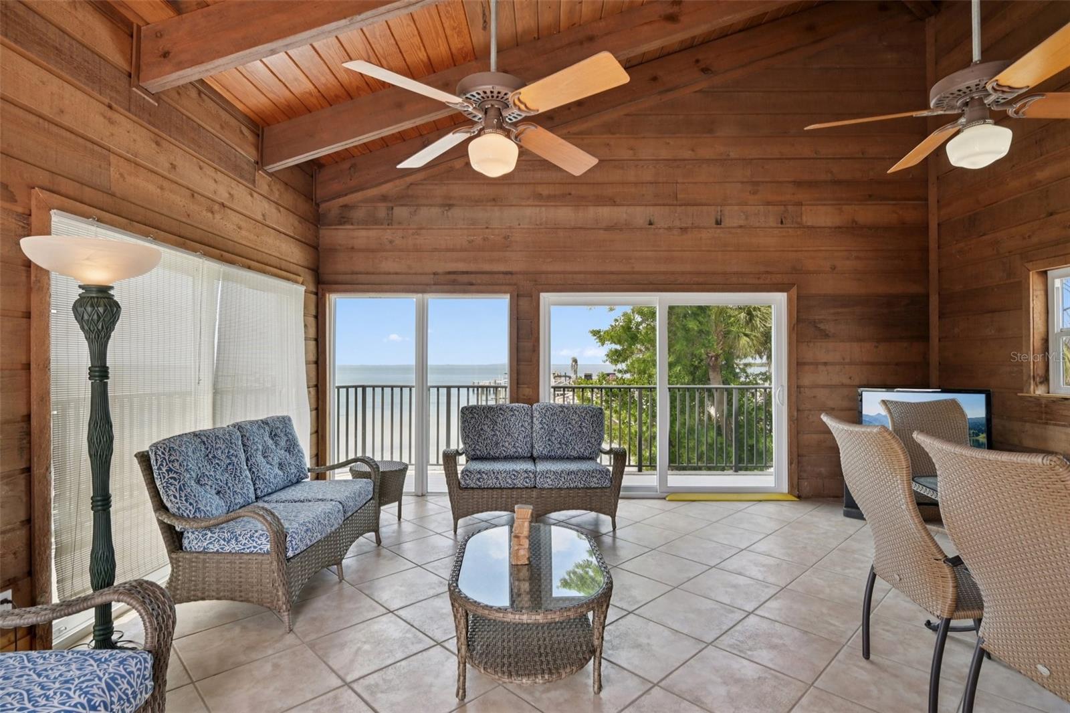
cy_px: 356
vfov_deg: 68.9
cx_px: 535
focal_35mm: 18
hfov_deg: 91.6
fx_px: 520
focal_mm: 17.5
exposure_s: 1/320
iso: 400
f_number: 8
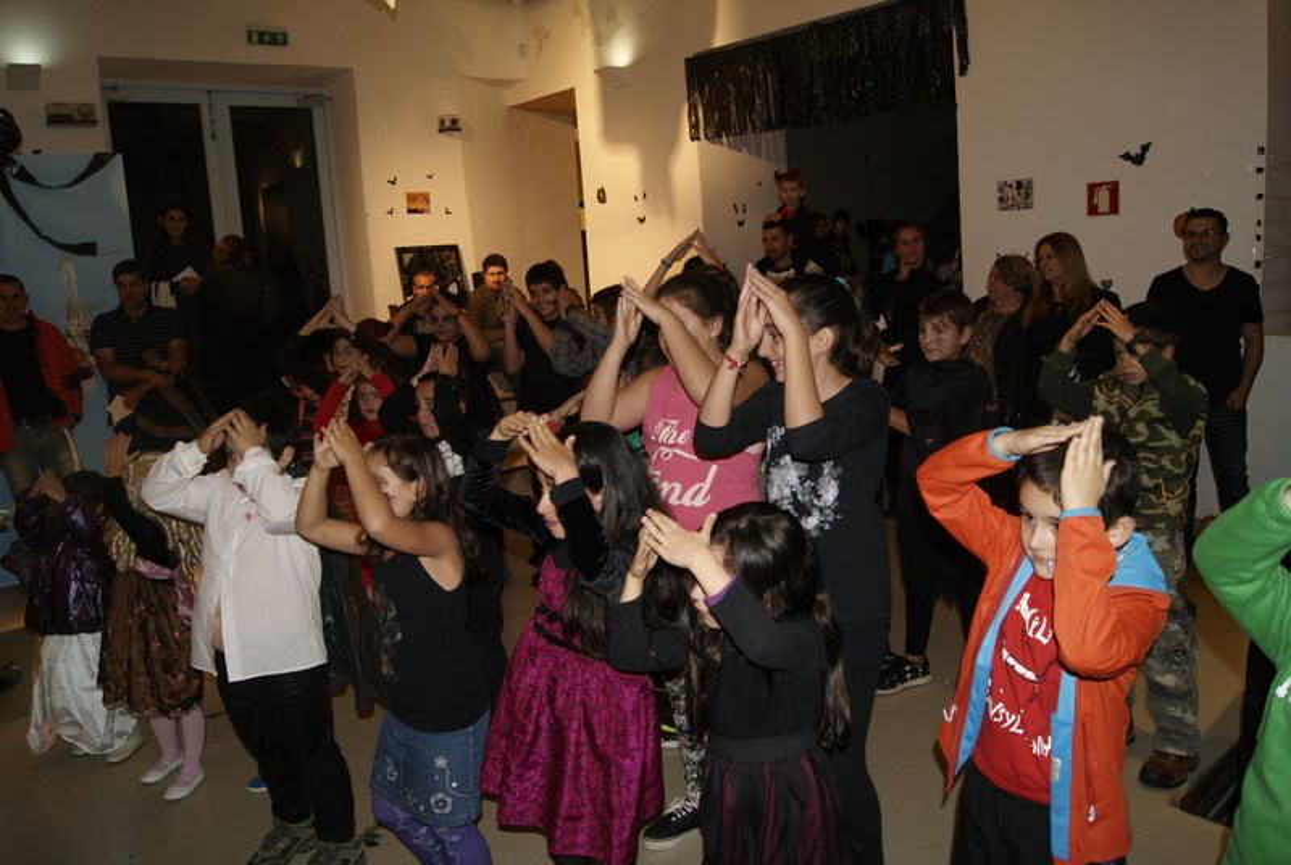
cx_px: 646
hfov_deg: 67.3
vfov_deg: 48.1
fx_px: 970
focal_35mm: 27
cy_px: 432
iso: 400
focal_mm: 18
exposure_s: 1/60
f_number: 5.6
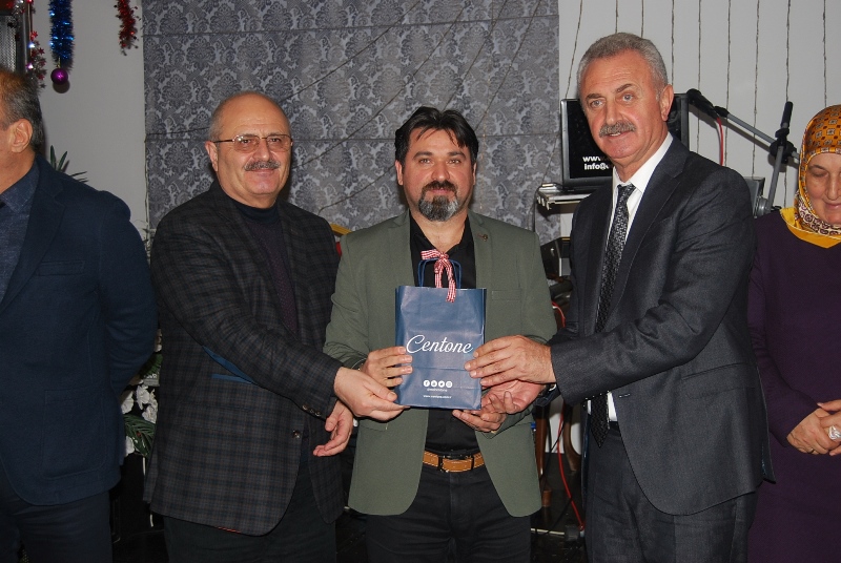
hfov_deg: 37.8
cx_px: 420
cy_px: 282
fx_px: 1228
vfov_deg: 25.8
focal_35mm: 52
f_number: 4.8
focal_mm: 35
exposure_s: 1/60
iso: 200
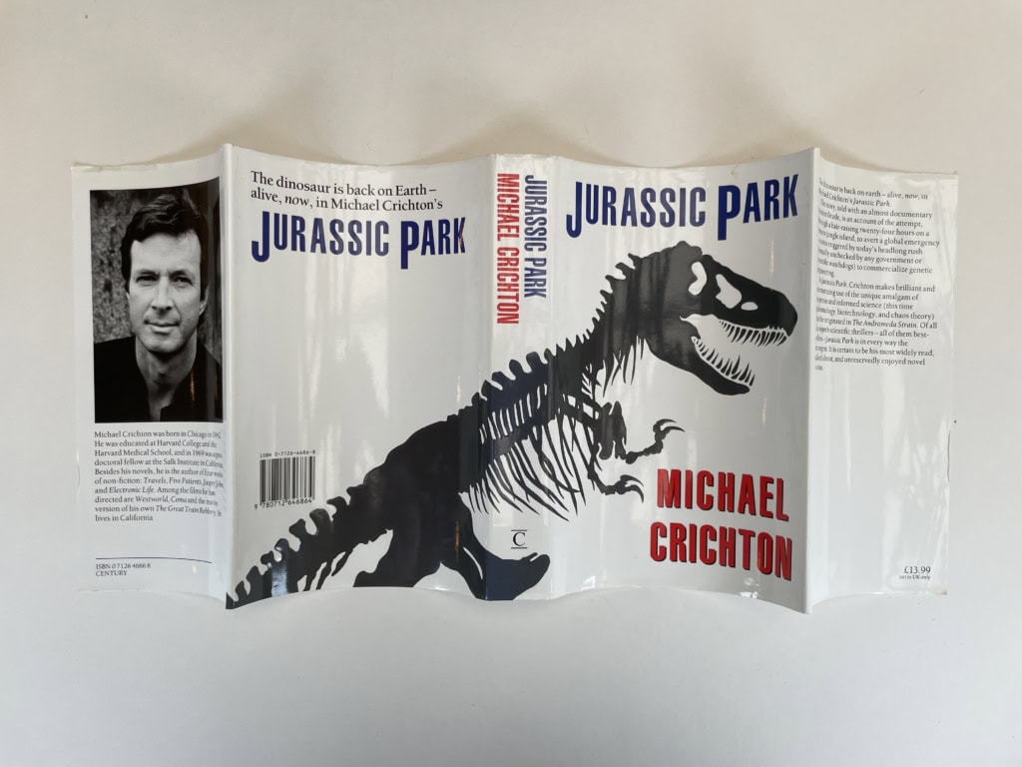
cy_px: 384
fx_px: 768
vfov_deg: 53.1
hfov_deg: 67.3
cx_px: 511
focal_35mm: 26
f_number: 1.6
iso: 32
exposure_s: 1/238
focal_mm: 4.2
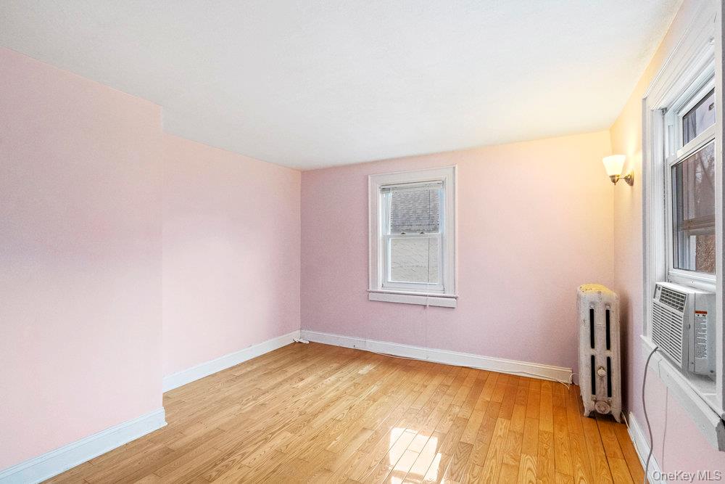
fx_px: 322
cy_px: 242
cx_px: 362
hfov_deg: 96.7
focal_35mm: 16
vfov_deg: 73.8
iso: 5000
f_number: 9
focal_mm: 16
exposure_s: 1/10
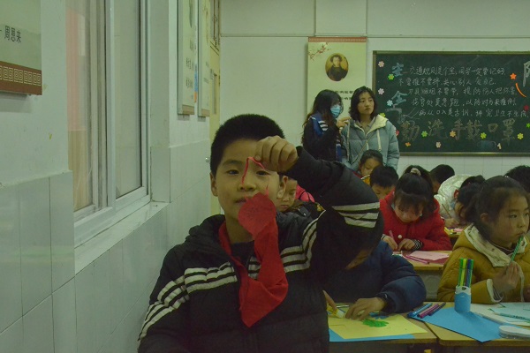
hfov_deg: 42.3
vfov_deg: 28.9
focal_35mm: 46
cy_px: 176
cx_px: 265
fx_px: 685
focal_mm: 31
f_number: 4
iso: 6400
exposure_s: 1/60
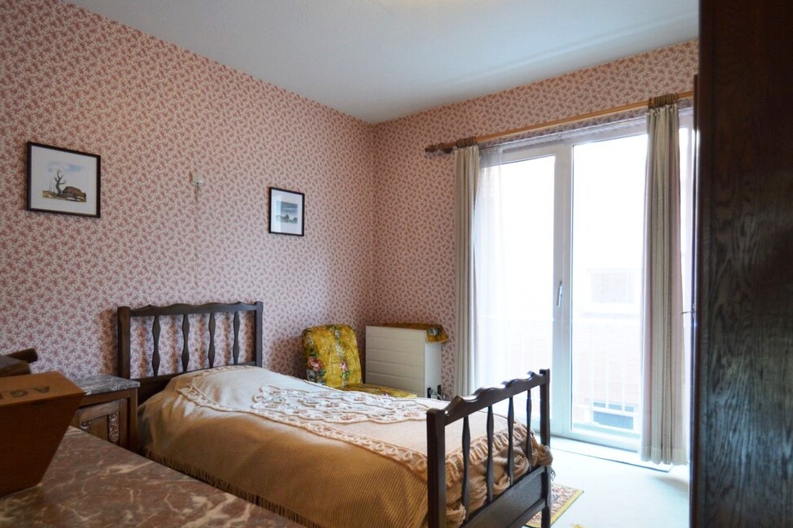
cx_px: 382
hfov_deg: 81.2
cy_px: 287
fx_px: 462
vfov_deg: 59.4
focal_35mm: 21
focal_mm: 10
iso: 720
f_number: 3.5
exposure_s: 1/60
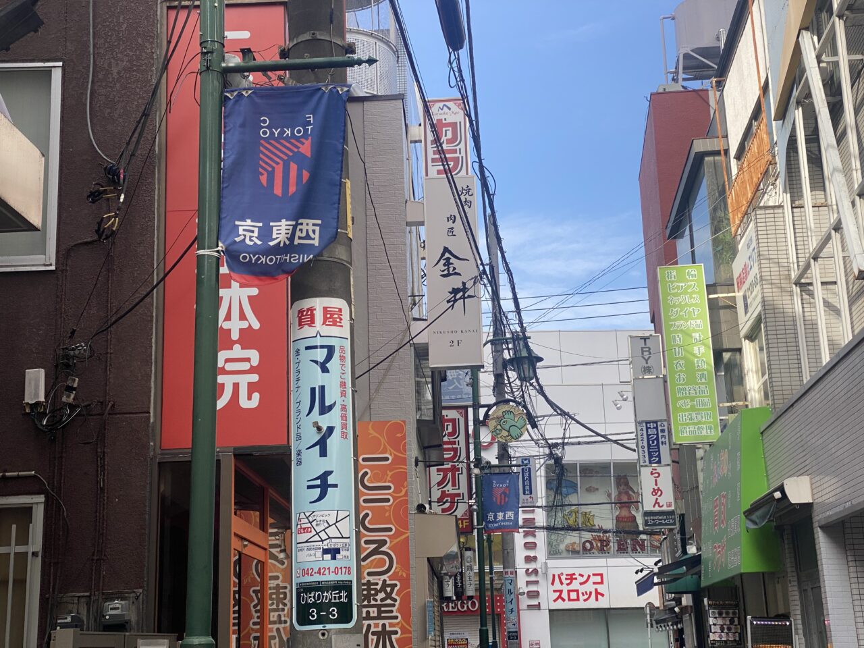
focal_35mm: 52
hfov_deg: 36.8
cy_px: 324
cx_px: 432
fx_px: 1298
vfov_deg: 28.0
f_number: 2
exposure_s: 1/558
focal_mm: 6
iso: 20
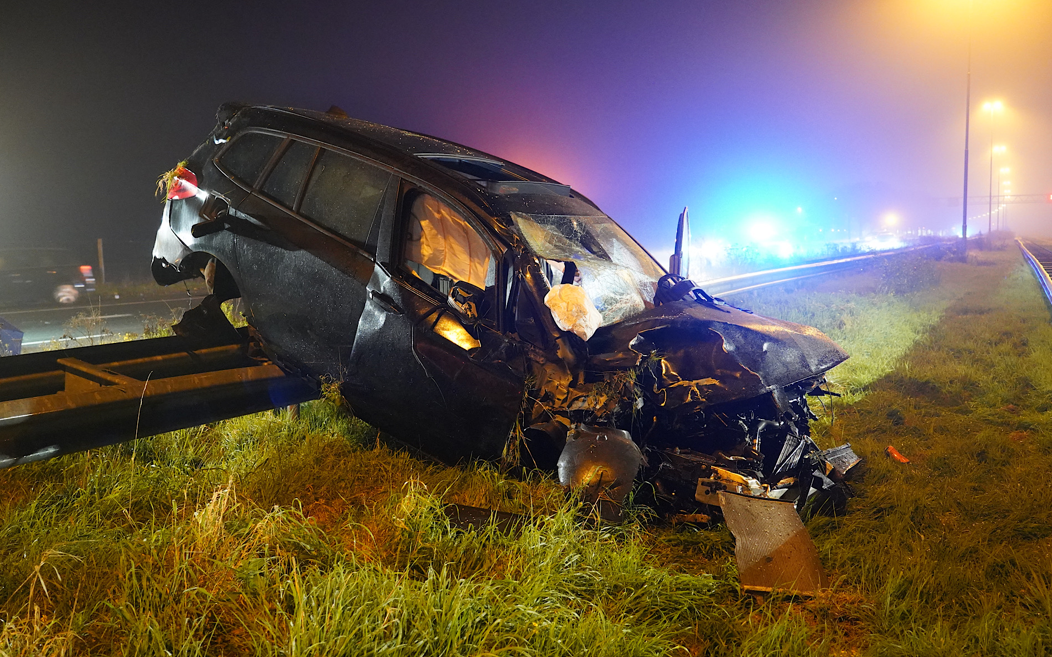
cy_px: 313
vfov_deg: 41.8
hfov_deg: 62.9
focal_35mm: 30
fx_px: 860
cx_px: 528
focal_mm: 29
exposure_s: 1/25
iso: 12800
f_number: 4
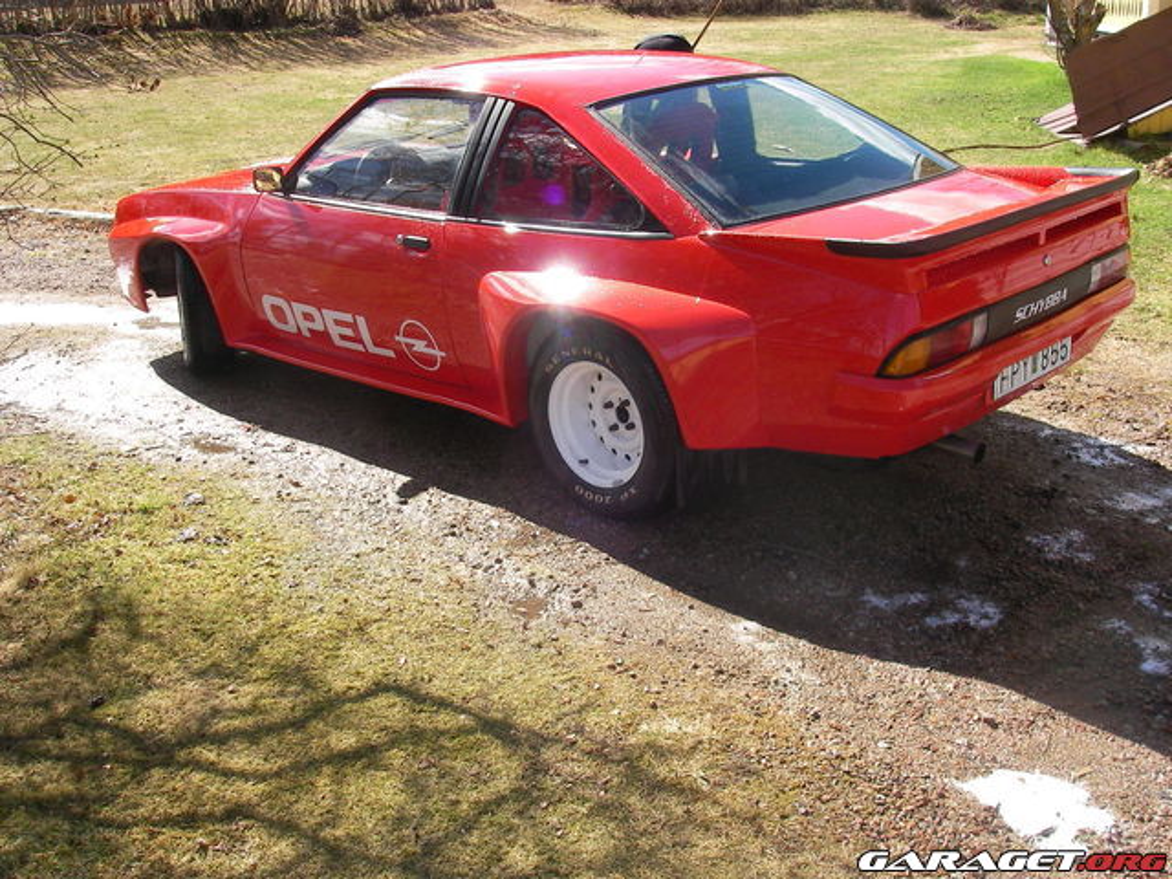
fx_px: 1287
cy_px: 440
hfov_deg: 49.0
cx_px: 586
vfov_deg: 37.7
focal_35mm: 38
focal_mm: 6.3
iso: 50
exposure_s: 1/120
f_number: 6.6
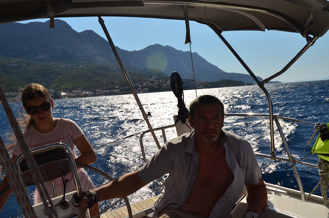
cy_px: 109
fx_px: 328
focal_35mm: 36
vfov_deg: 36.7
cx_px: 164
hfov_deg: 53.2
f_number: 5.6
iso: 560
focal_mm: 24
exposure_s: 1/8000
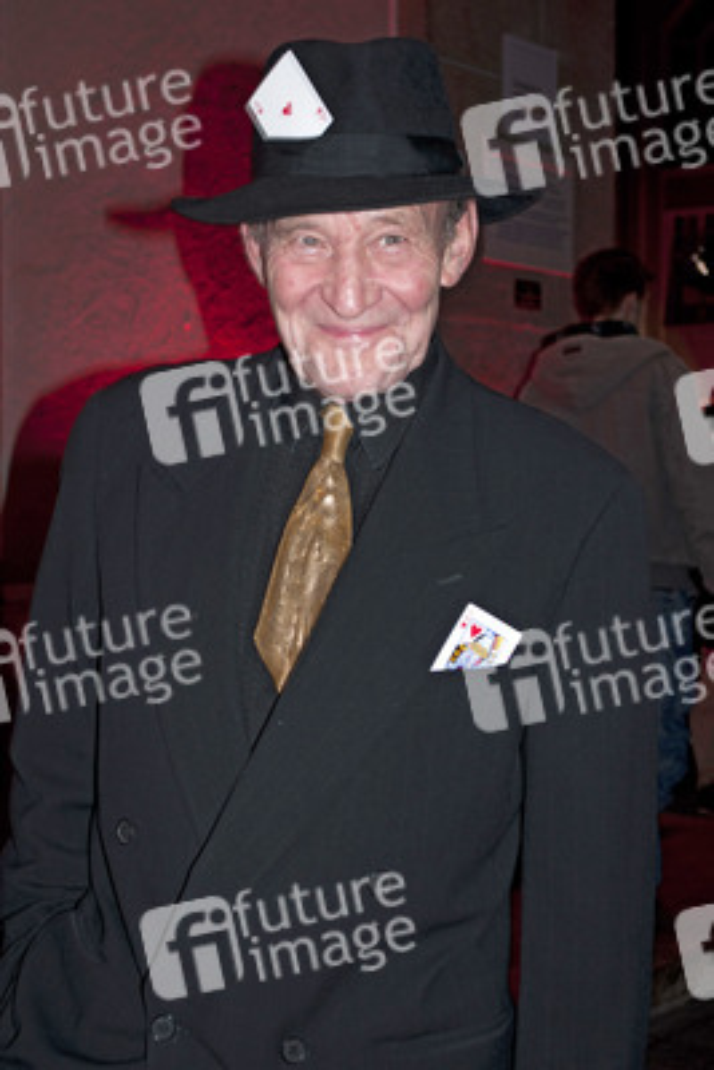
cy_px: 535
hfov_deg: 23.8
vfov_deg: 35.0
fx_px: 1694
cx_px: 357
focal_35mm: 57
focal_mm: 38
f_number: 5
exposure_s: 1/20
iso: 200
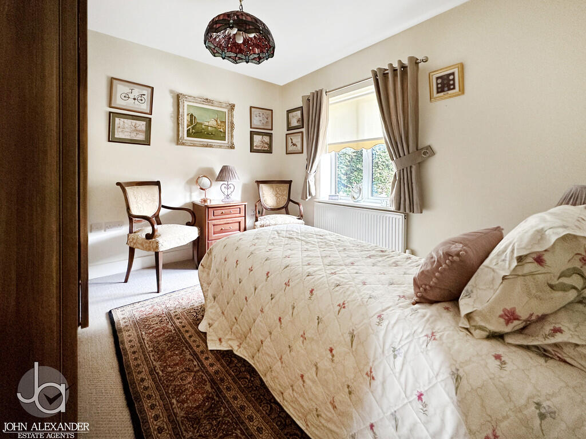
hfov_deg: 102.1
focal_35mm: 14
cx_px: 293
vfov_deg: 85.7
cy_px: 220
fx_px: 237
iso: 200
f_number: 2.2
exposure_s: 1/100
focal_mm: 2.22
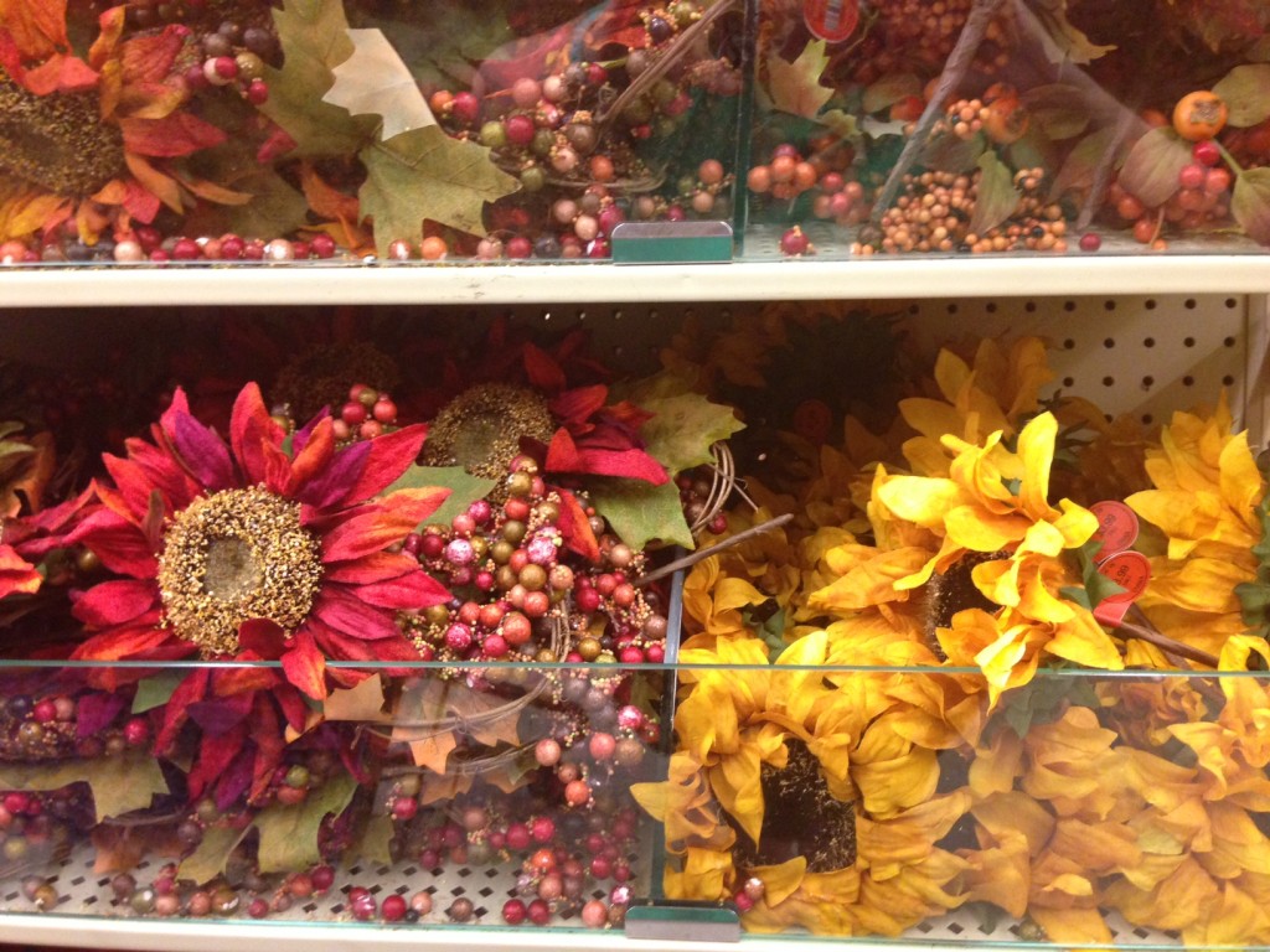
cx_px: 635
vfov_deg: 42.9
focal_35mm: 33
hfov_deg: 55.4
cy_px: 476
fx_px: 1211
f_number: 2.4
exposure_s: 1/20
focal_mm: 4.12
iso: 320
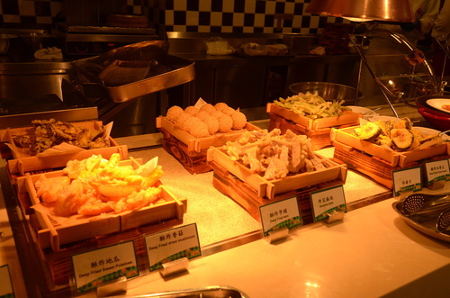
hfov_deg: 57.3
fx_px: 412
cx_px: 225
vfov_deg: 39.8
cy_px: 149
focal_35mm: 33
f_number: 8
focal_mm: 22
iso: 1600
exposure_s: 1/250
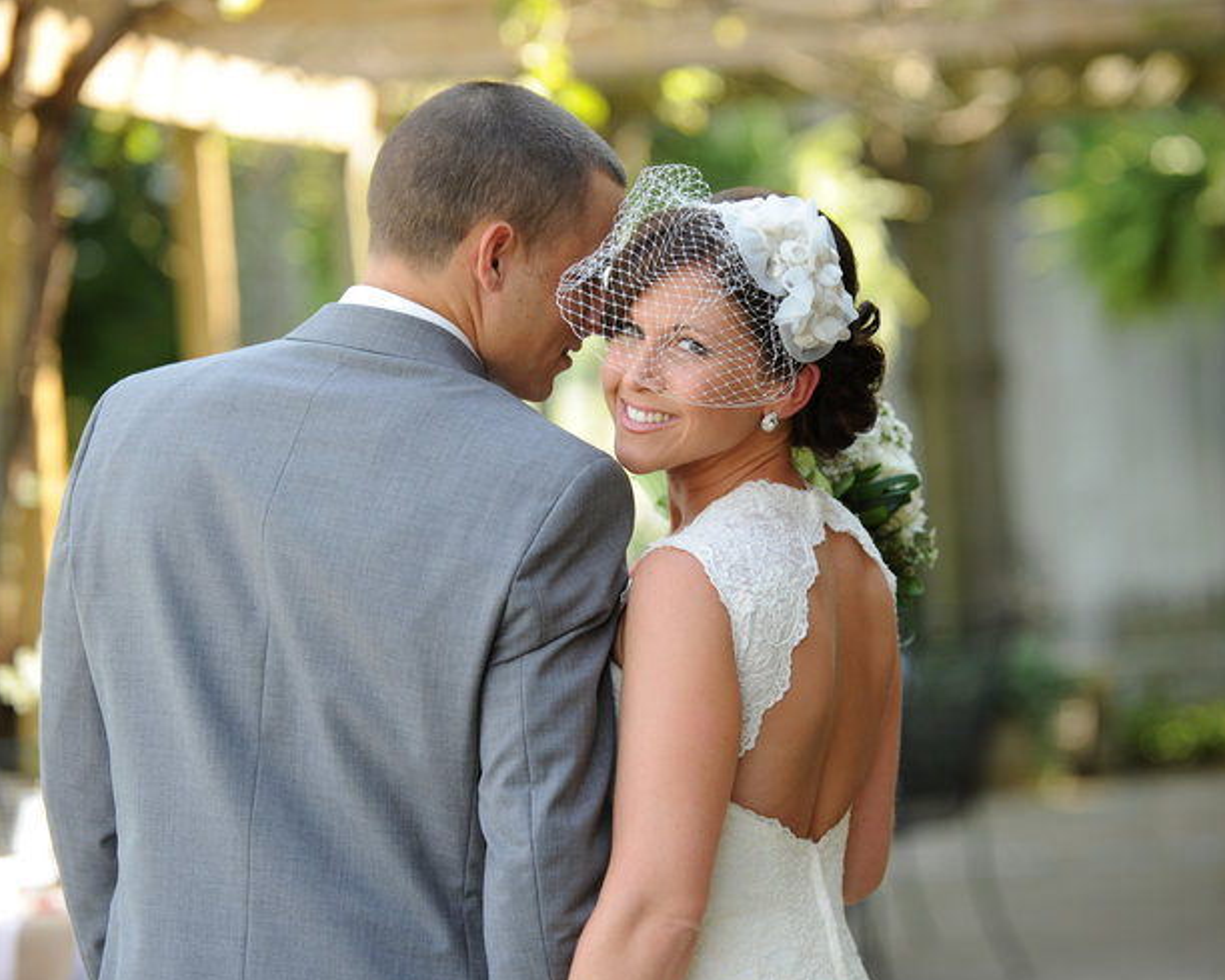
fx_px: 5331
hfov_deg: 13.1
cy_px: 514
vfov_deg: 10.5
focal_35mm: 147
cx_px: 689
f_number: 3.2
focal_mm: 120
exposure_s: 1/250
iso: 250
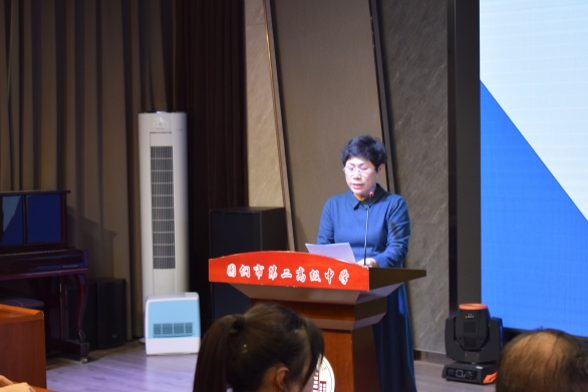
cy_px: 228
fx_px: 1317
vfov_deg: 16.9
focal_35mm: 81
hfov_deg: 25.1
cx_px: 338
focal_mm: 45
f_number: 5
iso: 640
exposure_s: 1/60
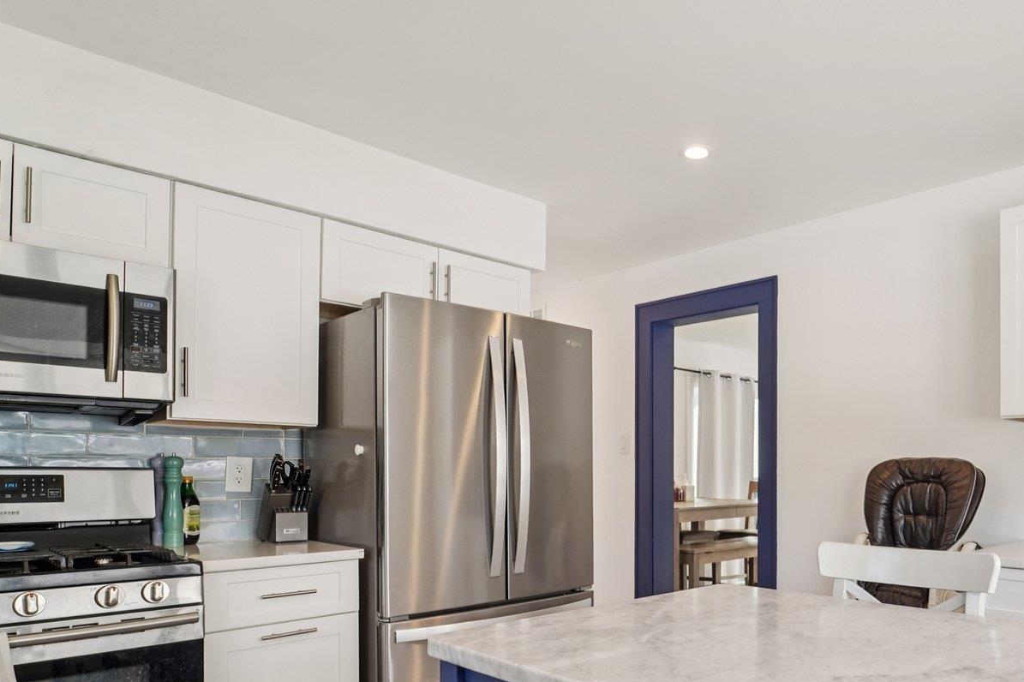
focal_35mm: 24
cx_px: 707
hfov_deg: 70.9
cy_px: 482
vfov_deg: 51.6
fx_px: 682
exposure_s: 1/50
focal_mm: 14
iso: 400
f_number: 8
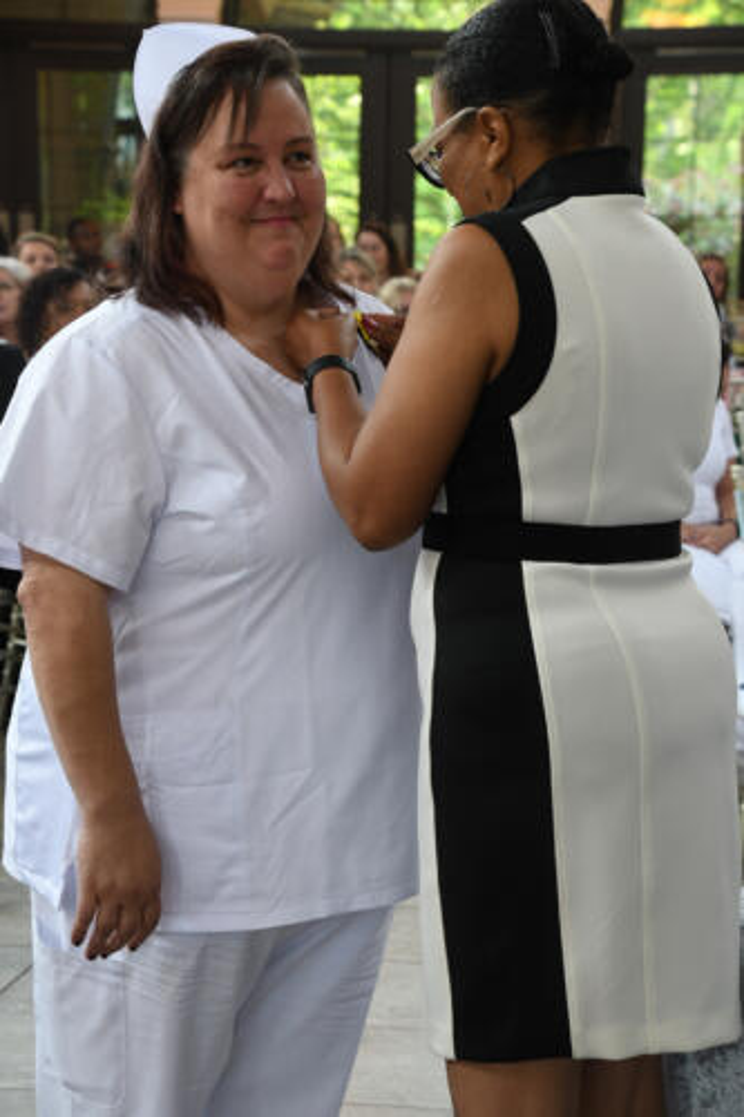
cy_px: 558
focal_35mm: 105
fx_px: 3257
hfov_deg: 13.0
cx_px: 372
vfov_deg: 19.5
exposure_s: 1/60
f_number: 8
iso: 1000
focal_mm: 70
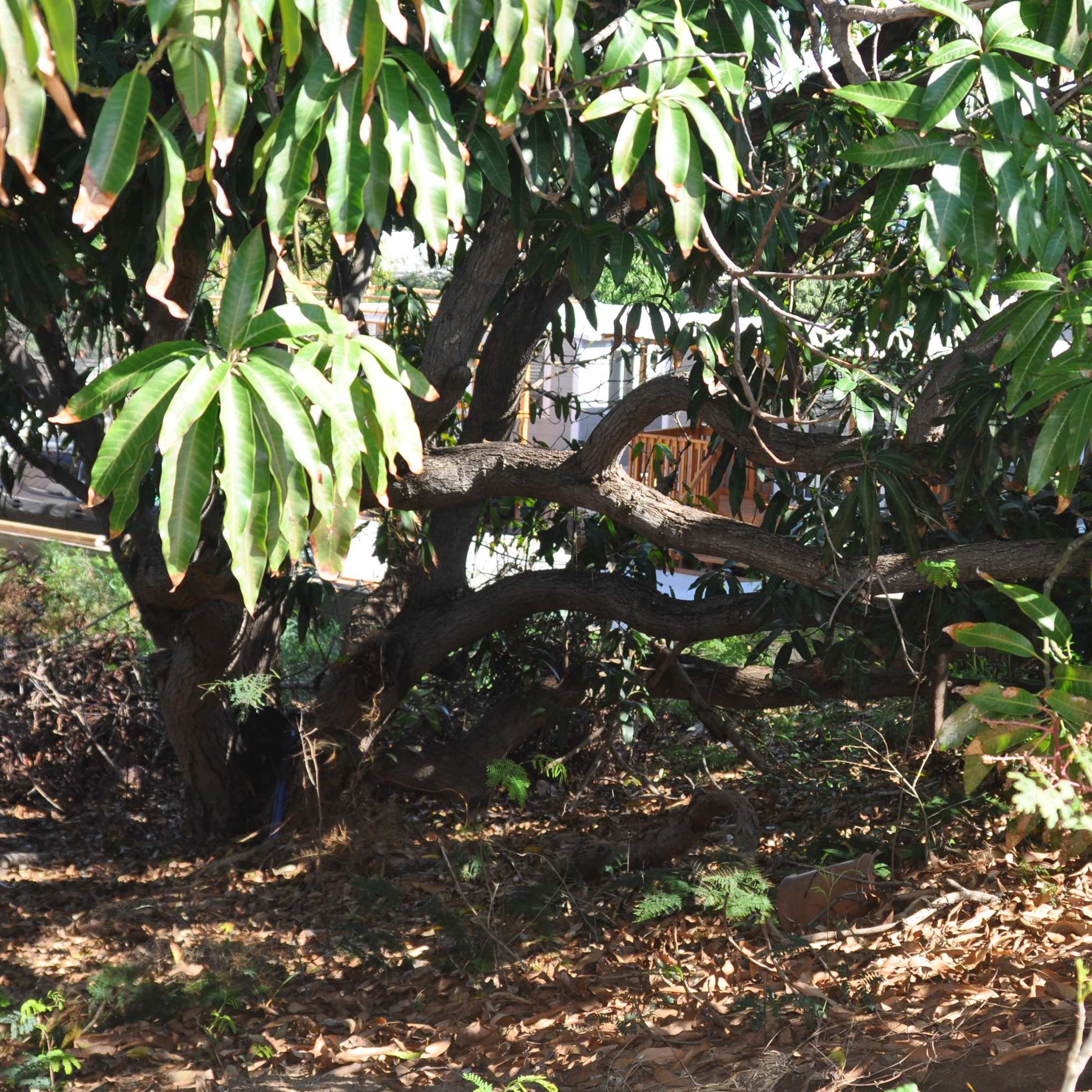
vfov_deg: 26.1
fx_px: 2356
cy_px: 542
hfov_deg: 25.9
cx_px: 757
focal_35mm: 66
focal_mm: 34
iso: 200
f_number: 5.6
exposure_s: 1/200
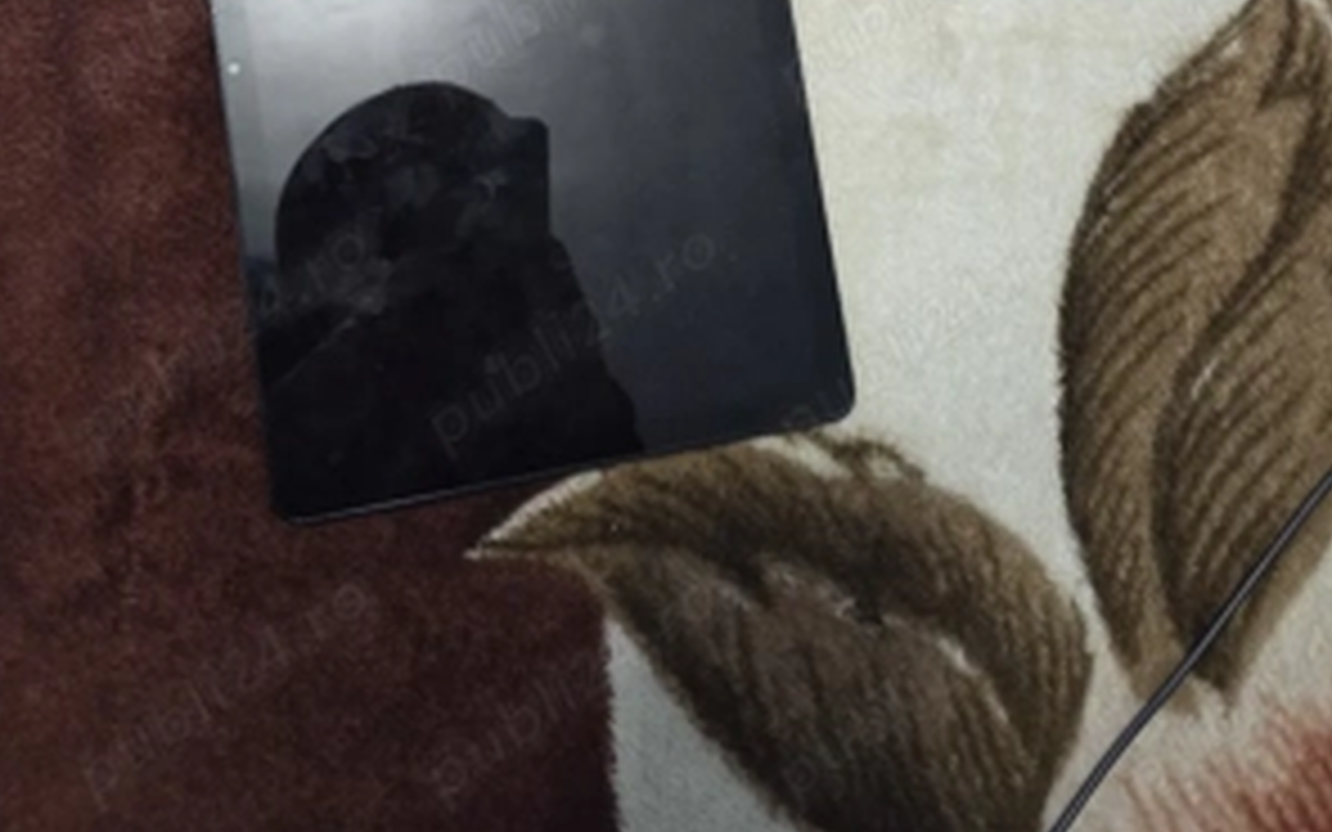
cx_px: 662
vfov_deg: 35.4
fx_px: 1198
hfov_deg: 58.1
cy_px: 40
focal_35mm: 33
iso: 1600
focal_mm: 5.4
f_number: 1.8
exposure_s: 1/101
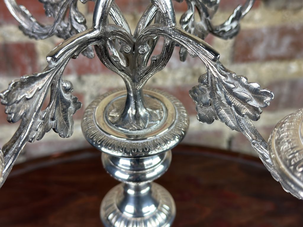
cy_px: 114
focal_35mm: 48
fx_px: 420
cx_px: 152
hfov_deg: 39.7
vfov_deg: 30.3
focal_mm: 6.86
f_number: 1.78
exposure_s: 1/100
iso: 80
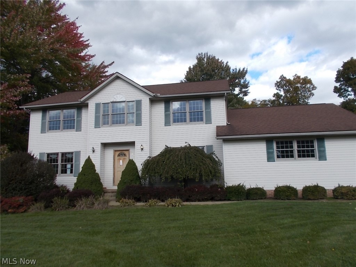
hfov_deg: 67.3
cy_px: 134
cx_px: 178
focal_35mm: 26
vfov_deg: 53.1
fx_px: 267
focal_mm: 4.6
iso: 80
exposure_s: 1/400
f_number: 3.2
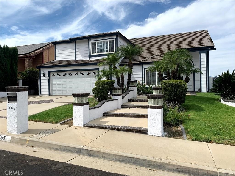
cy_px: 88
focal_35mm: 26
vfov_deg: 53.1
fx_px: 177
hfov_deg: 67.3
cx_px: 118
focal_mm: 4.25
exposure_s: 1/3521
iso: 25
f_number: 1.8
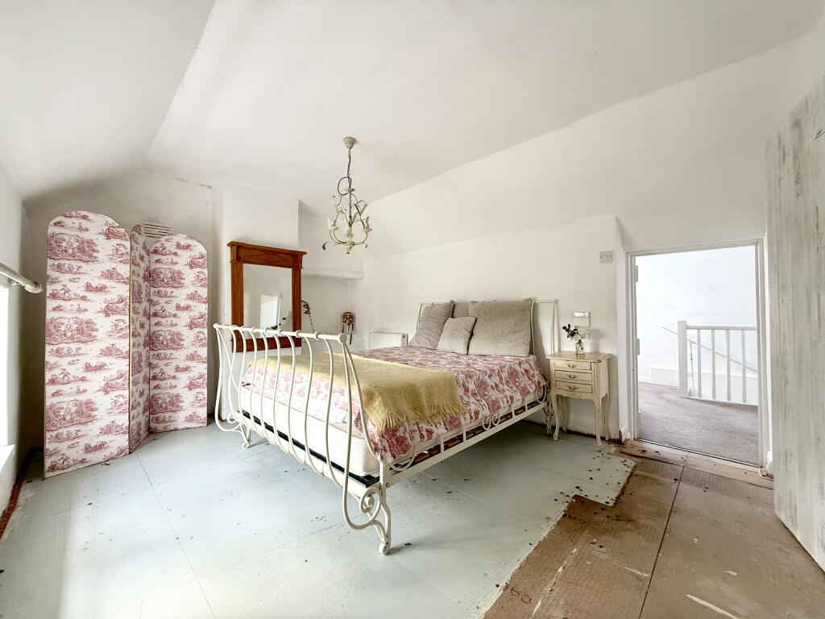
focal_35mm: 14
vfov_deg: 85.7
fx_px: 334
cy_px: 310
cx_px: 412
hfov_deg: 102.1
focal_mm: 2.22
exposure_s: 1/99
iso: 320
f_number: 2.2
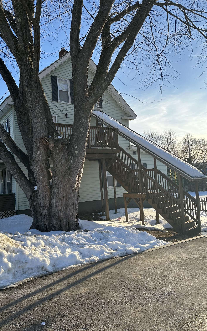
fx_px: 235
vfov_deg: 70.4
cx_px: 87
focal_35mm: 26
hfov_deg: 47.4
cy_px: 164
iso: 80
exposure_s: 1/2028
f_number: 1.78
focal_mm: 6.86
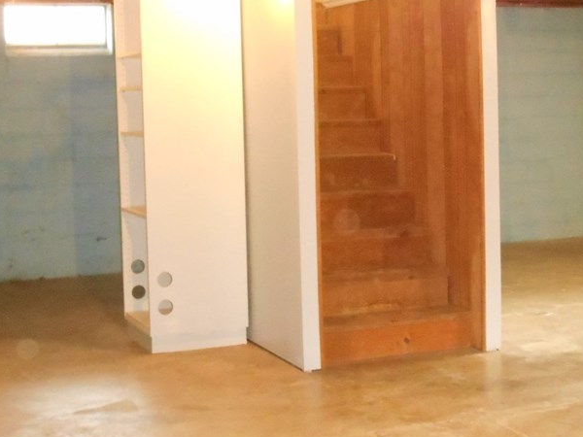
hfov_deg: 27.7
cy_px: 163
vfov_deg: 21.0
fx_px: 1179
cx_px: 369
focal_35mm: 70
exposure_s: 1/30
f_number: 3.9
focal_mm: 7.2
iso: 1600
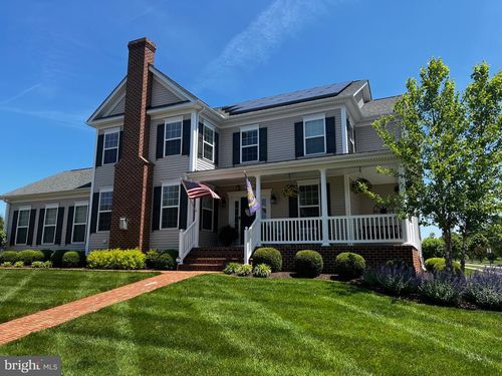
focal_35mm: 26
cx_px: 251
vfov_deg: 53.1
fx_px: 377
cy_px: 188
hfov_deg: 67.3
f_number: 1.5
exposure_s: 1/2165
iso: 50
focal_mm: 5.7
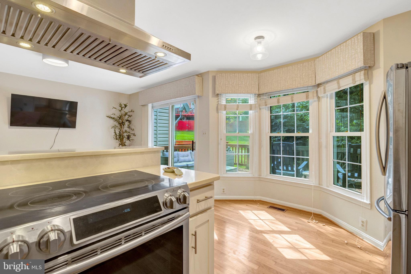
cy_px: 137
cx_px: 206
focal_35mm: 16
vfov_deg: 73.7
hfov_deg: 96.7
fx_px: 183
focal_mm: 16
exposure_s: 1/50
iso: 1250
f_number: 8
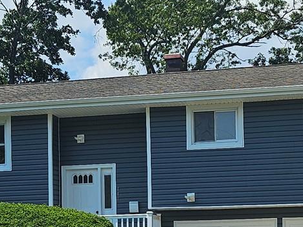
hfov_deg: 18.7
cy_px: 223
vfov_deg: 13.9
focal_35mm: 105
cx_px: 129
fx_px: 919
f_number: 1.8
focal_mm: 5
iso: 50
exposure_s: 1/4505
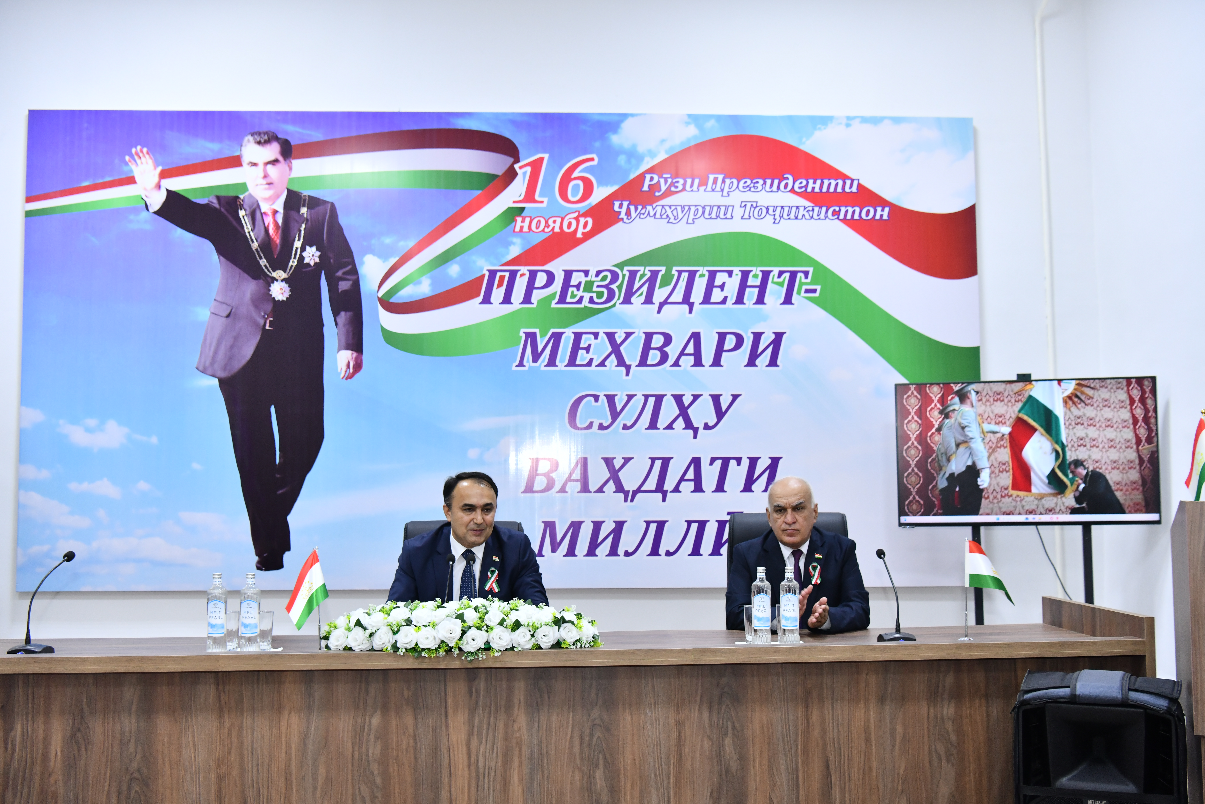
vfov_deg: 35.1
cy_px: 402
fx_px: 1272
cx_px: 602
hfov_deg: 50.7
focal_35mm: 38
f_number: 4.5
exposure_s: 1/160
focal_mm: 38
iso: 1250
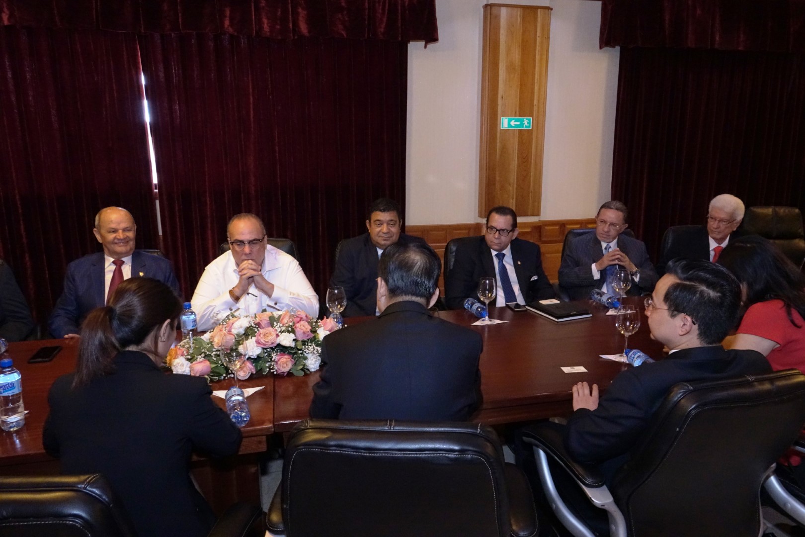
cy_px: 268
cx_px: 402
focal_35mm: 24
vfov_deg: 53.1
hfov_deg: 73.7
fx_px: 537
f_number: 5
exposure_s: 1/50
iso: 1600
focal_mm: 8.8
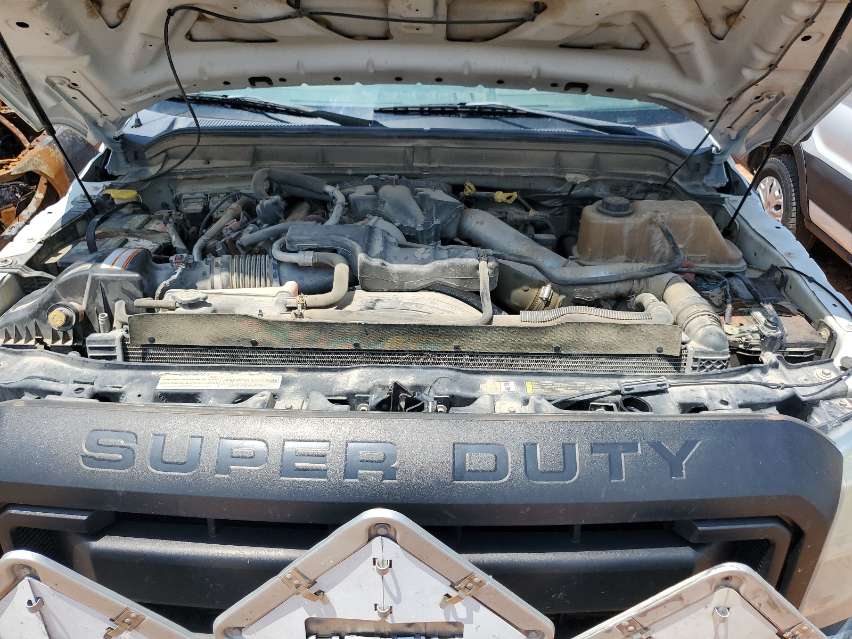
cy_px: 320
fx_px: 640
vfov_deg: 53.1
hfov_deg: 67.3
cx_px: 426
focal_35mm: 26
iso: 50
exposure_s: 1/2500
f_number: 1.5
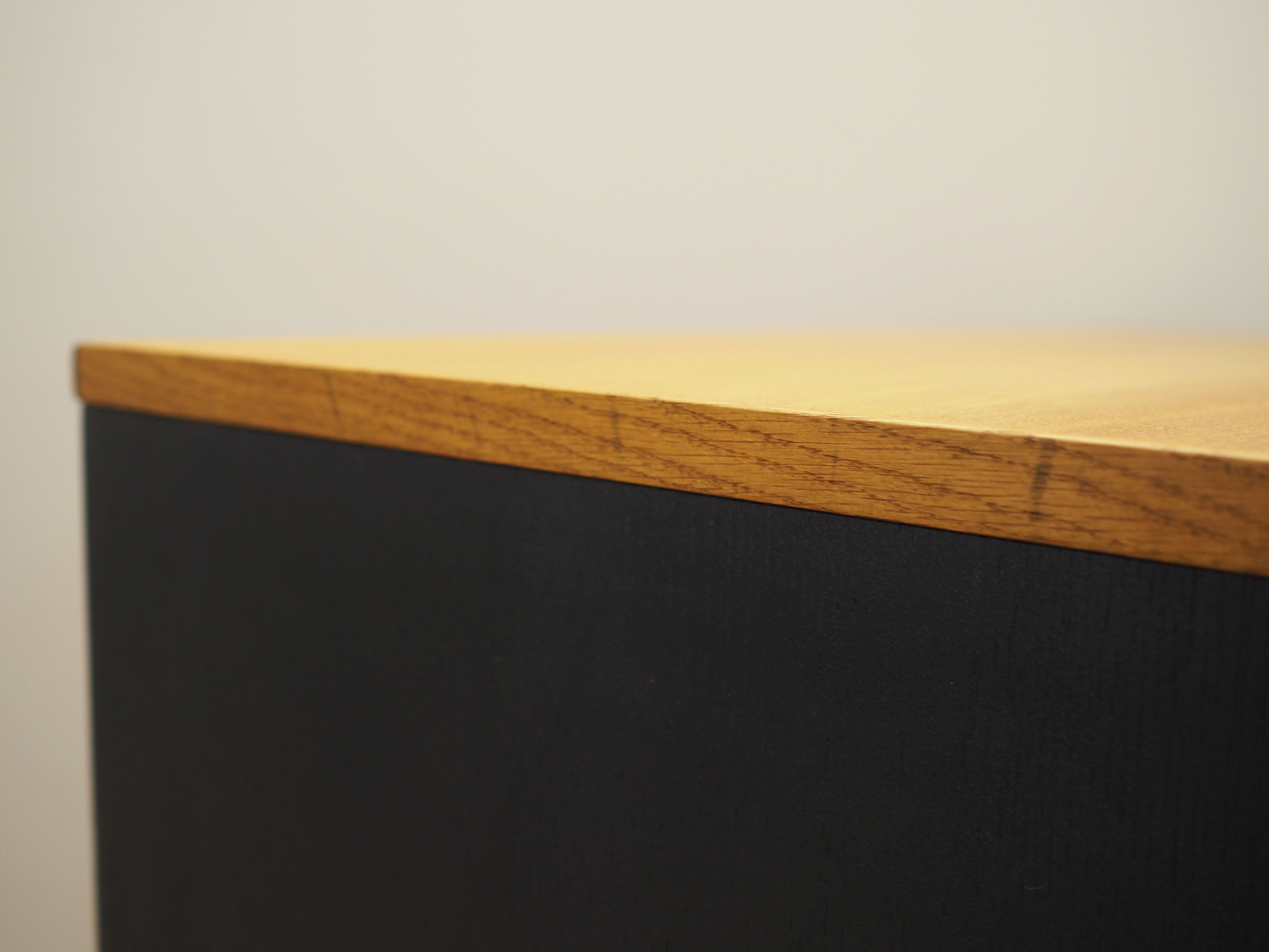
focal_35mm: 34
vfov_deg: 41.8
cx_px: 634
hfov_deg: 54.0
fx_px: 1247
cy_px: 476
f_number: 2.5
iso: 320
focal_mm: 17
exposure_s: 1/40
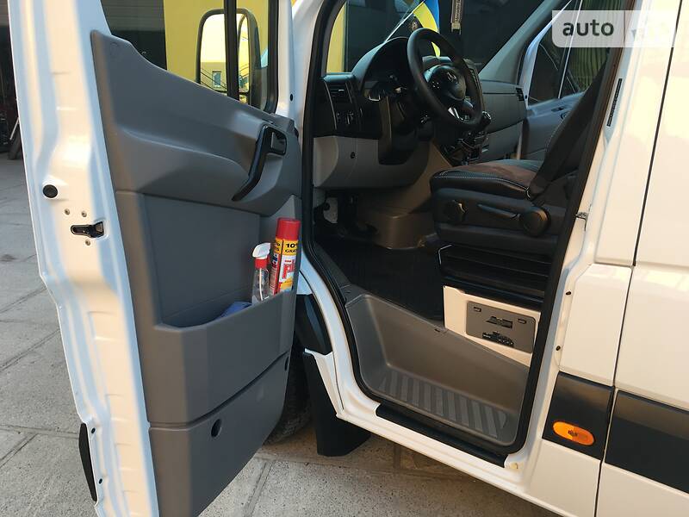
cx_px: 344
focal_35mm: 29
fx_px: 577
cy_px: 258
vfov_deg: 48.2
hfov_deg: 61.7
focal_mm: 4.2
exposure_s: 1/100
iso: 32
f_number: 2.2
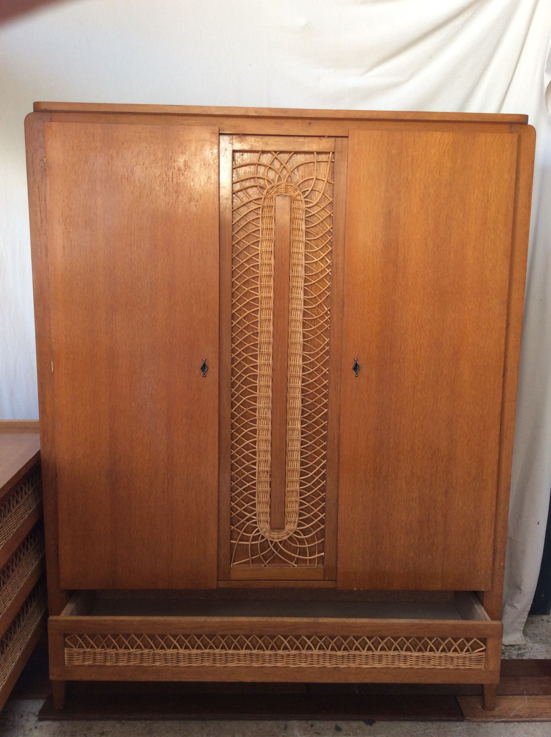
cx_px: 276
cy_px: 368
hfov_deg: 44.1
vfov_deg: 56.9
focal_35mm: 32
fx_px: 681
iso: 40
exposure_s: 1/33
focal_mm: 3.3
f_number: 2.4
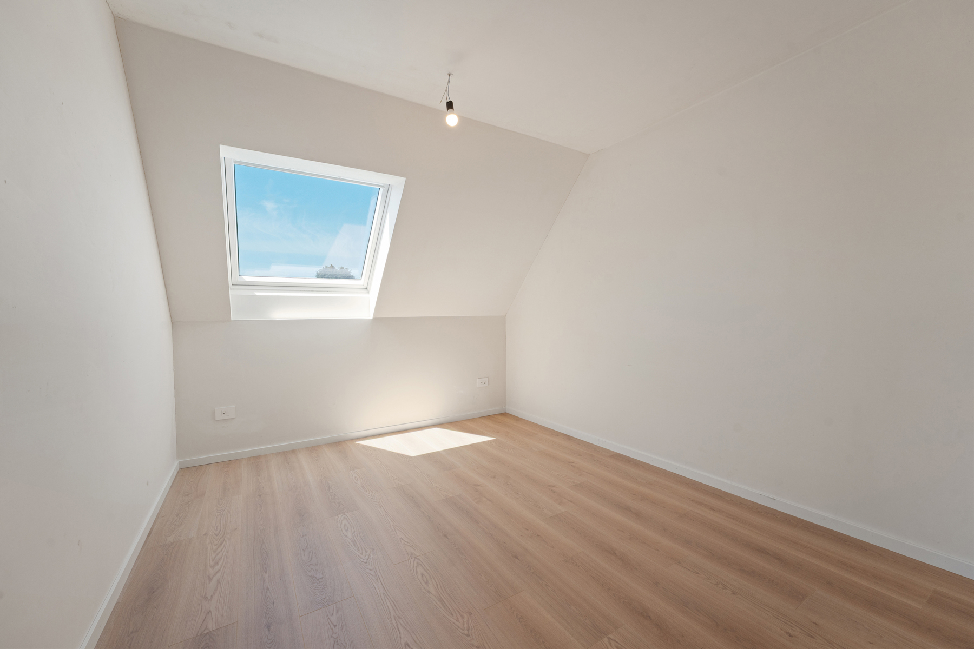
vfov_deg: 81.2
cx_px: 487
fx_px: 379
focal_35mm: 14
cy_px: 324
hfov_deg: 104.3
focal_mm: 14
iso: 250
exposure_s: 1/60
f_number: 9
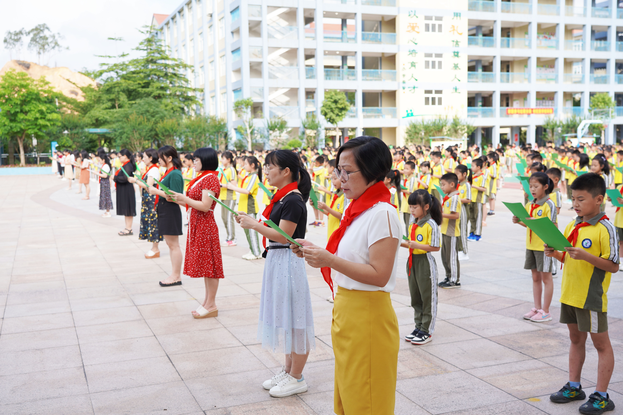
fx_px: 658
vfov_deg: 35.1
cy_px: 208
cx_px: 312
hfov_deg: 50.7
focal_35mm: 38
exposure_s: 1/320
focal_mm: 38
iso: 100
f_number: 4.5
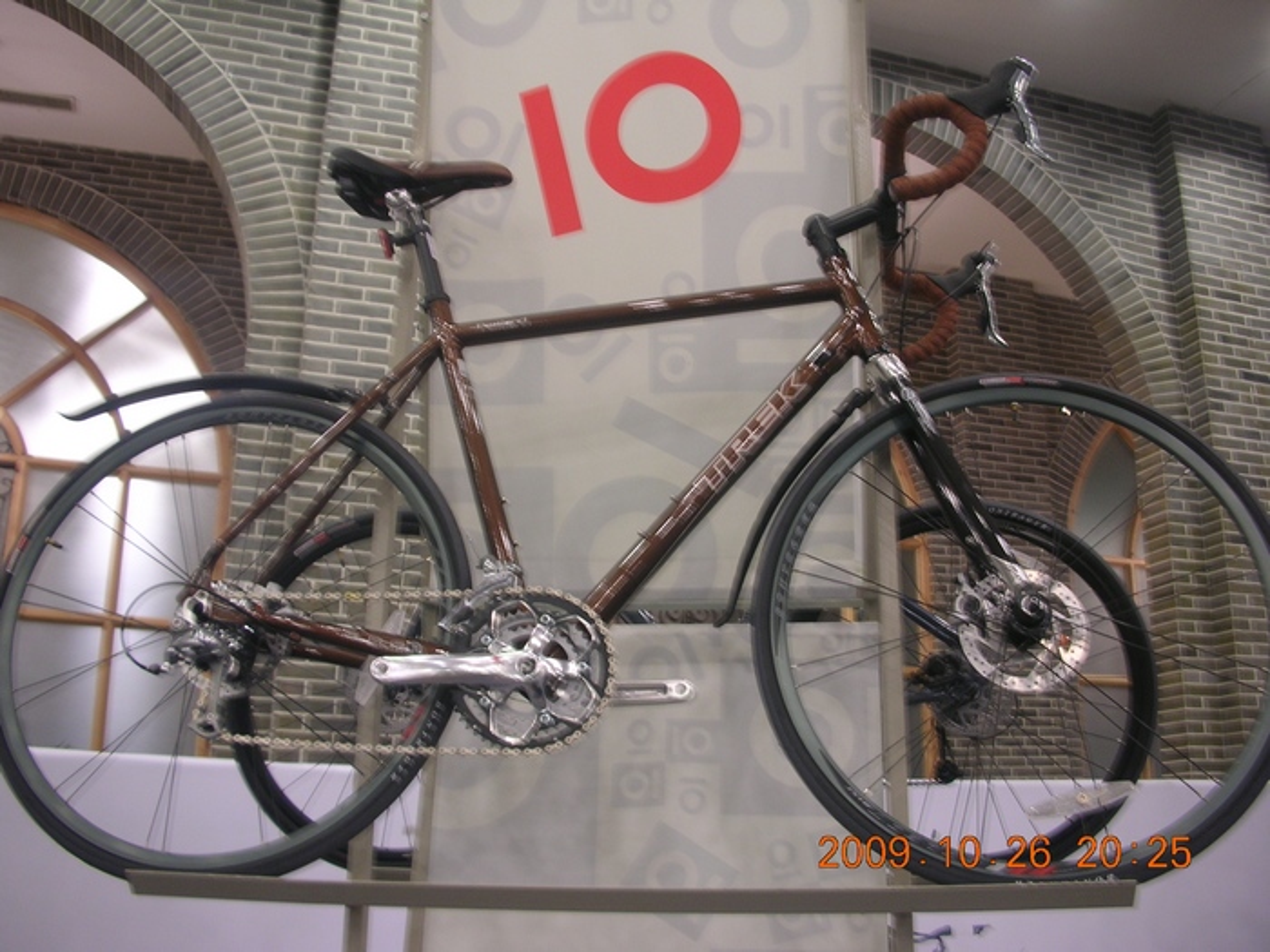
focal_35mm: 35
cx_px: 635
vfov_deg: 40.7
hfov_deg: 52.6
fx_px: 1284
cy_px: 476
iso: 50
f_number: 3
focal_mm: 5.8
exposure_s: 1/4.3
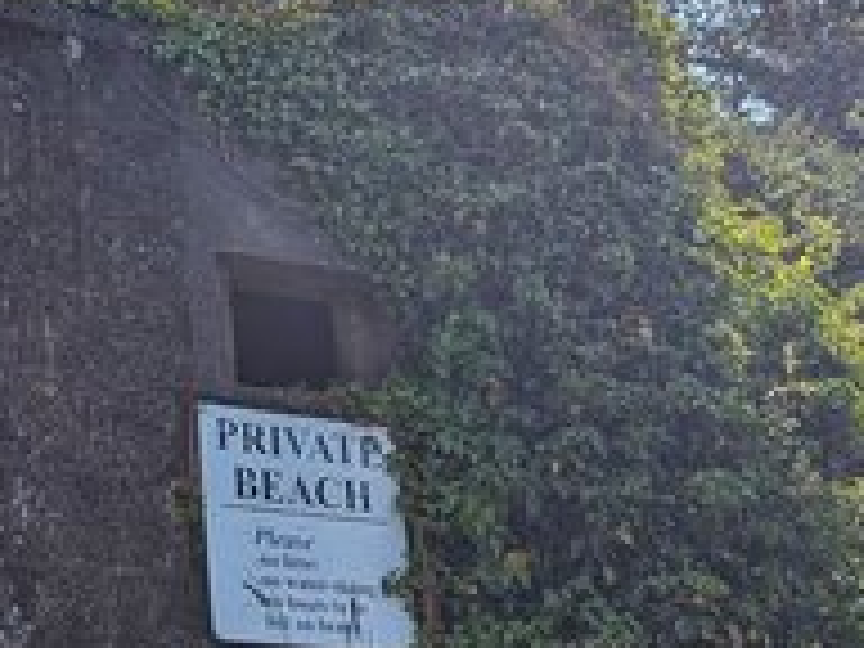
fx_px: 1672
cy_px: 421
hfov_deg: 26.8
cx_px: -63
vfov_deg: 21.9
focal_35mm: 67
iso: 32
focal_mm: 6.81
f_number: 1.85
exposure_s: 1/2096
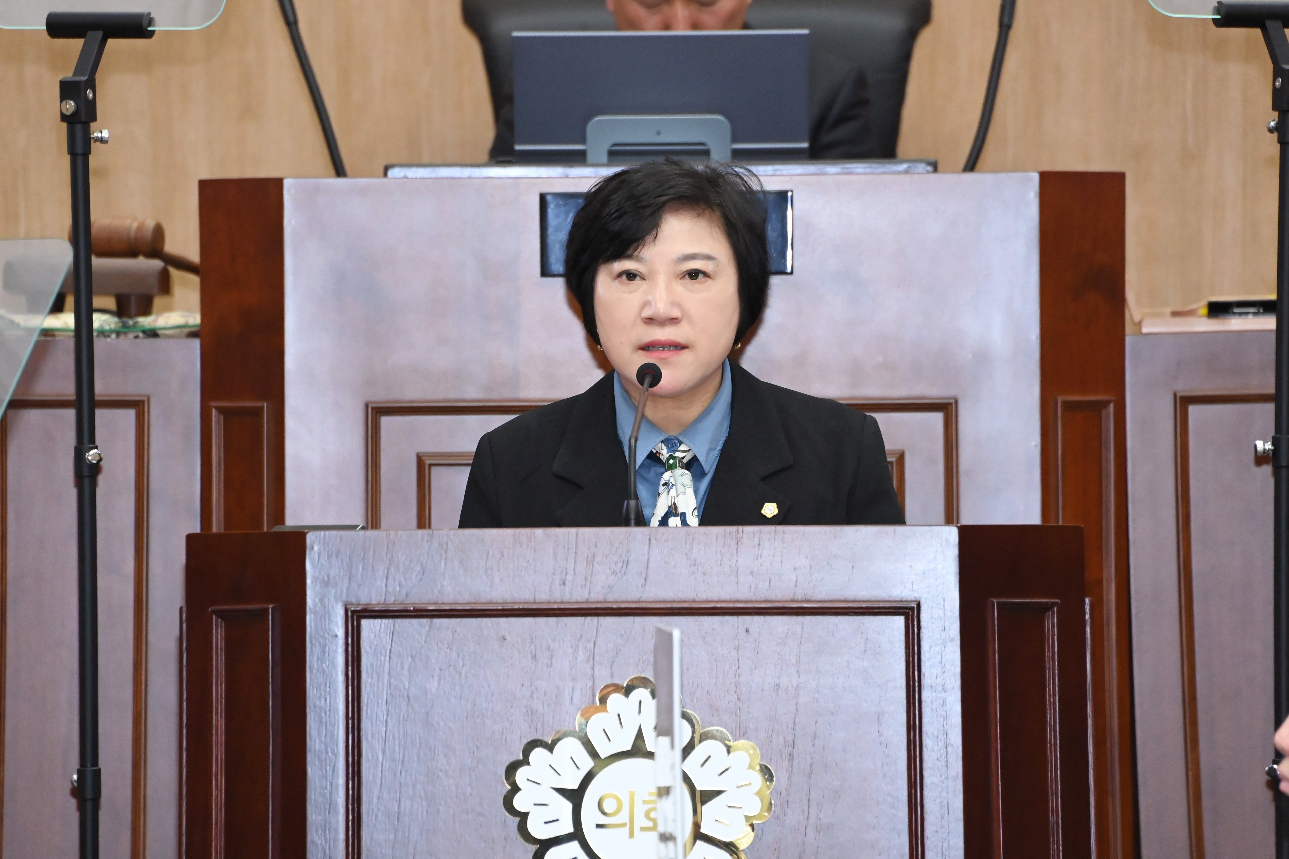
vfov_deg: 4.6
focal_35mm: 300
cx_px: 644
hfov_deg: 6.9
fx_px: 10741
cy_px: 430
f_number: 7.1
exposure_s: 1/200
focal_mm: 300
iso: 8000
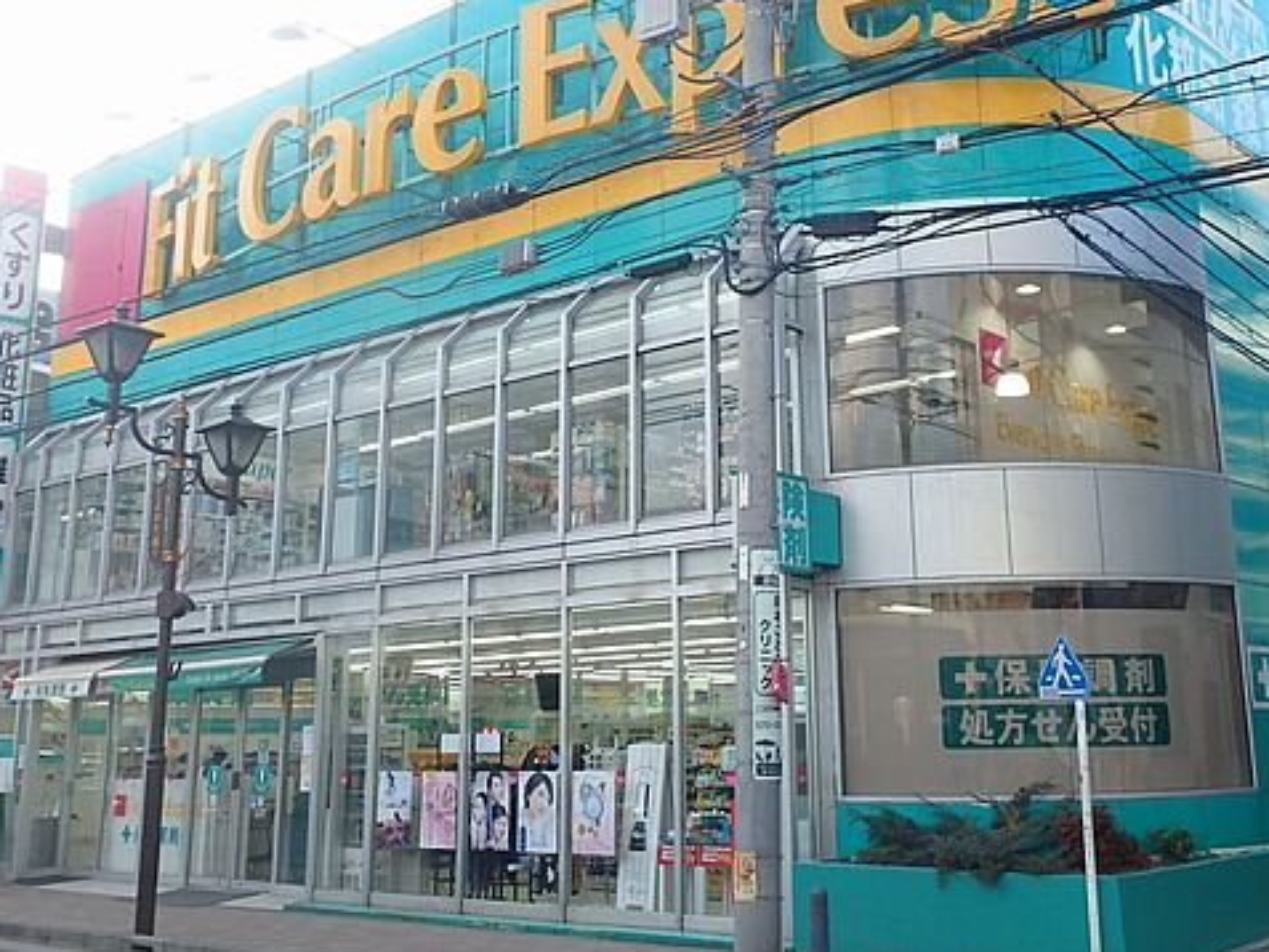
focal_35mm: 39
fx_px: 1430
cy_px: 428
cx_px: 732
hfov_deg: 47.7
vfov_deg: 36.8
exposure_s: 1/100
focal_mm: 5.6
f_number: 4.7
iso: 125
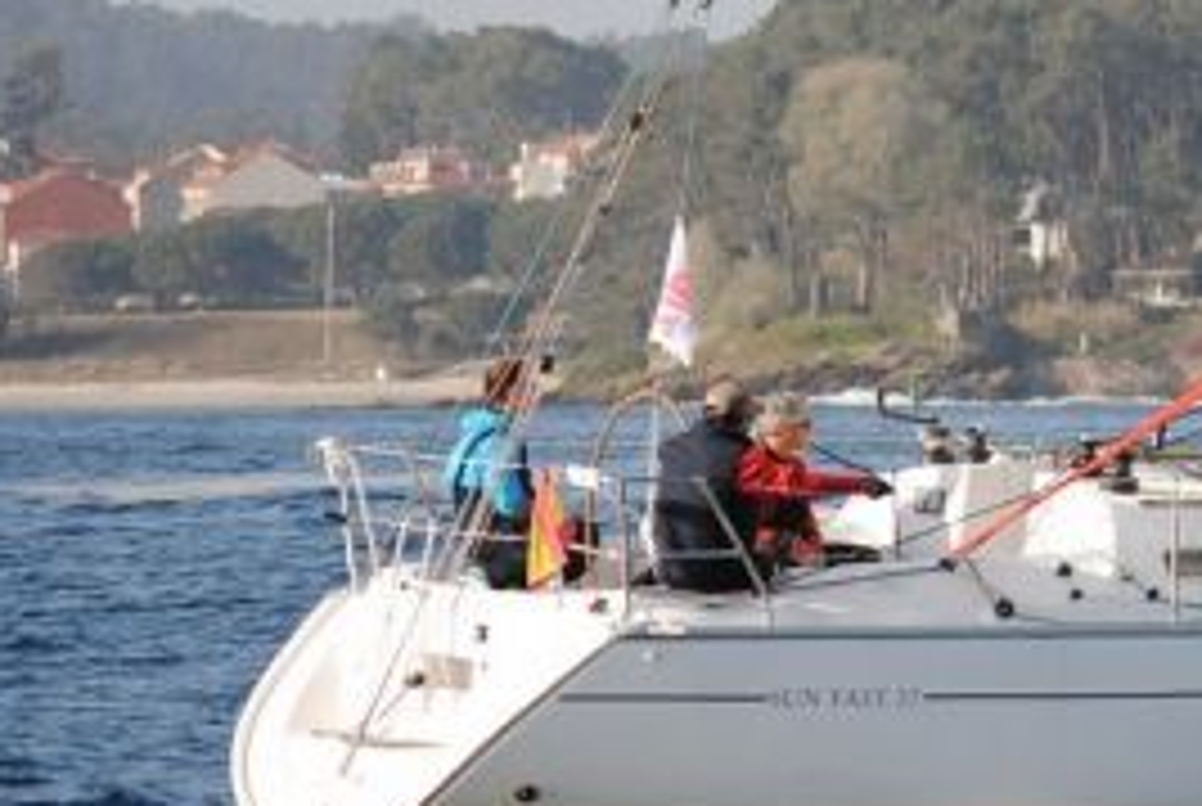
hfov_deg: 4.9
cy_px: -124
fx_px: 13846
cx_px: 1787
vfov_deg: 3.3
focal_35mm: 414
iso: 125
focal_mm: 92
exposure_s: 1/500
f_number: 5.6
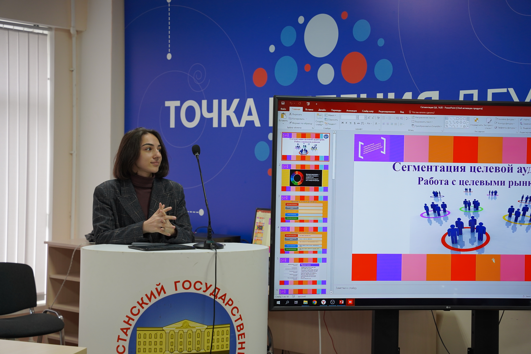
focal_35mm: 70
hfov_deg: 28.8
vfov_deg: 19.5
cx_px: 266
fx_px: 1032
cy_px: 177
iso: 800
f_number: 4
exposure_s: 1/160
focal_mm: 70
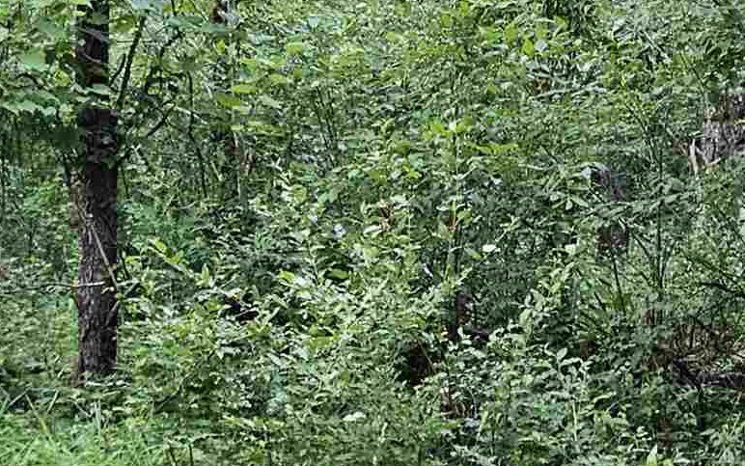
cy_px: 325
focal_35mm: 97
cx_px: 271
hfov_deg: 21.4
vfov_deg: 13.5
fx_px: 1970
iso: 250
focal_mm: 5.4
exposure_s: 1/120
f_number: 1.8
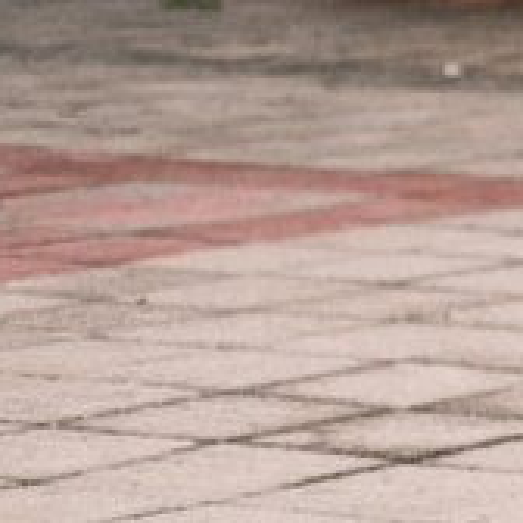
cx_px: 1855
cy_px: -223
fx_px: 5196
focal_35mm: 304
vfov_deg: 5.7
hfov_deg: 5.3
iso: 400
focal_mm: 50
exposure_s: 1/200
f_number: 3.2
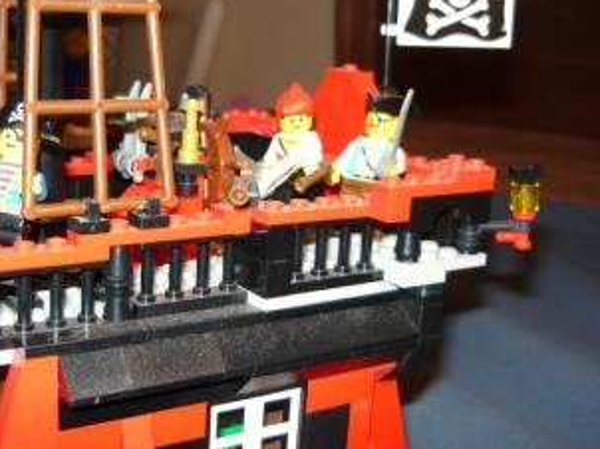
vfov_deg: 29.5
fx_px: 849
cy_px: 165
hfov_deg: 38.7
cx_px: 221
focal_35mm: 49
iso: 100
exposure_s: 1/30
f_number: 2.8
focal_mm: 5.5
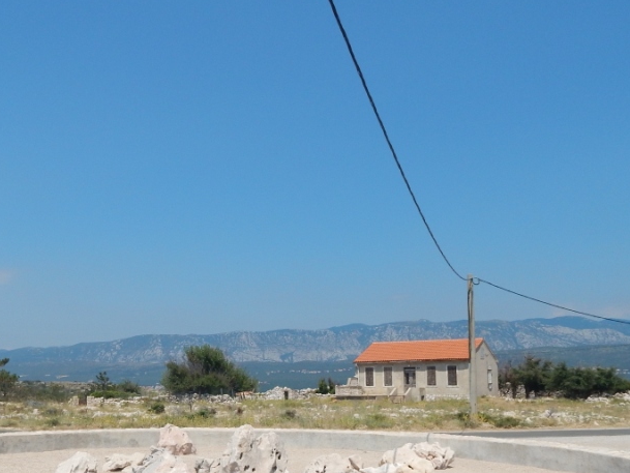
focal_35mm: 37
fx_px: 674
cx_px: 227
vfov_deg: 38.2
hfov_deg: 49.5
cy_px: 319
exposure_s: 1/800
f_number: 6
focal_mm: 4
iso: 125
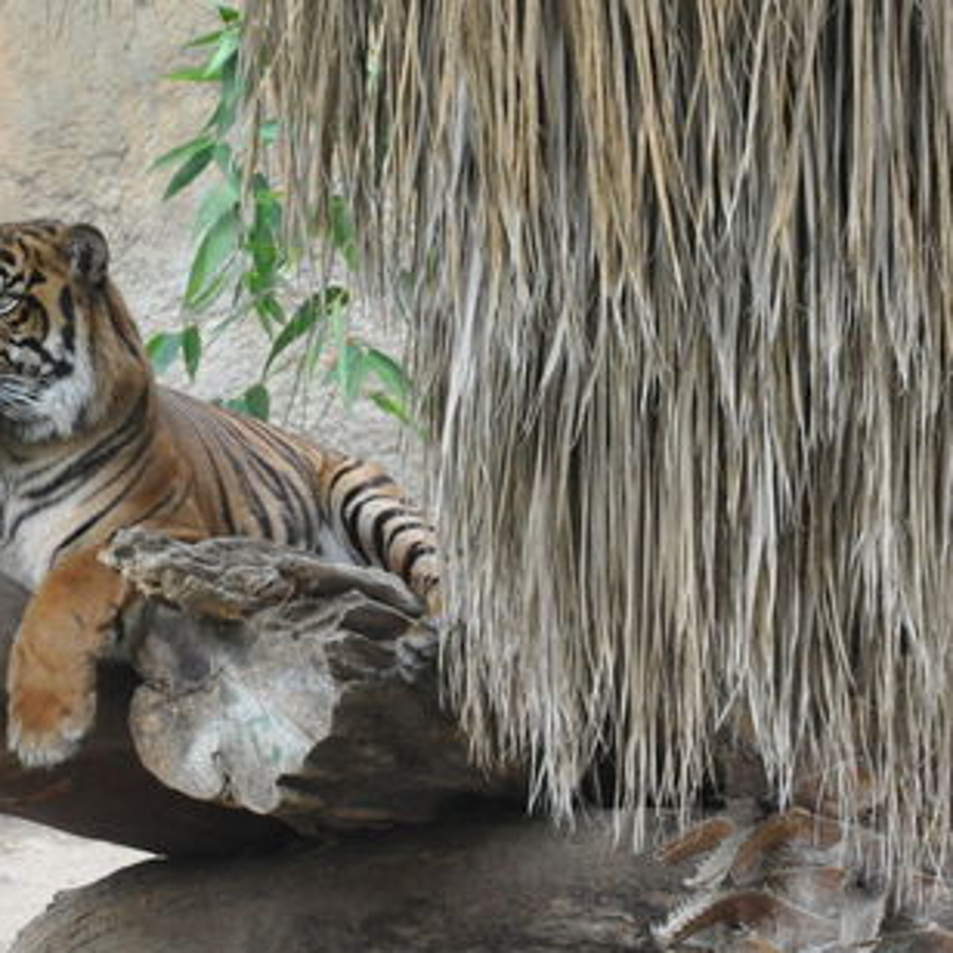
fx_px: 10124
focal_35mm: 325
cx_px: 241
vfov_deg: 5.4
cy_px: 449
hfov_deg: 5.4
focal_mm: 105
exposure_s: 1/250
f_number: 8
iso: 2000
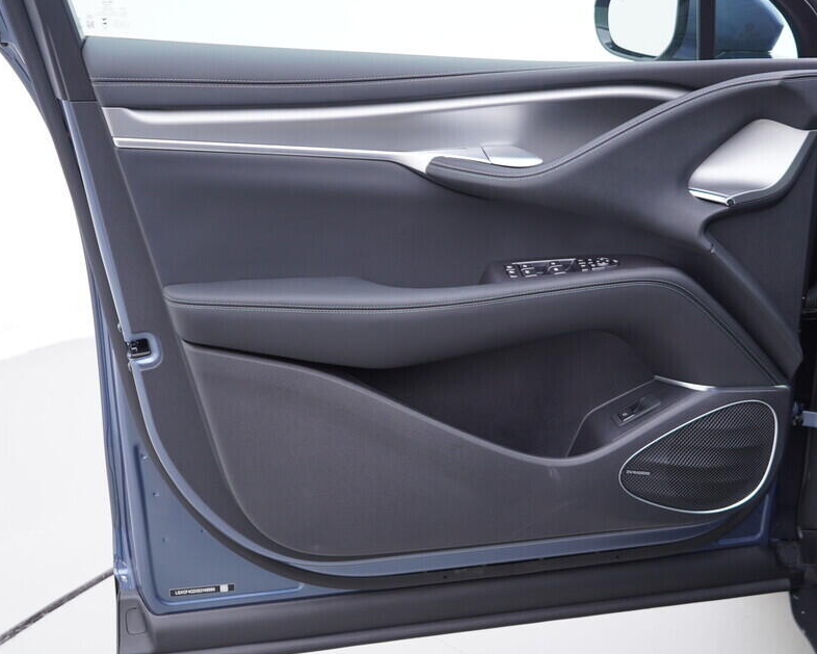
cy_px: 336
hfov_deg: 41.8
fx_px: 1064
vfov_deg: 34.2
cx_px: 494
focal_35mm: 44
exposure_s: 1/40
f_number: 2.8
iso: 125
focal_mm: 24
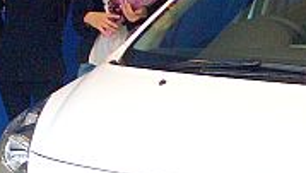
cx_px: 234
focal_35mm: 100
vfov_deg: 12.1
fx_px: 812
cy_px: 96
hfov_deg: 21.1
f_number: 2.8
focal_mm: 6.8
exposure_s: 1/80
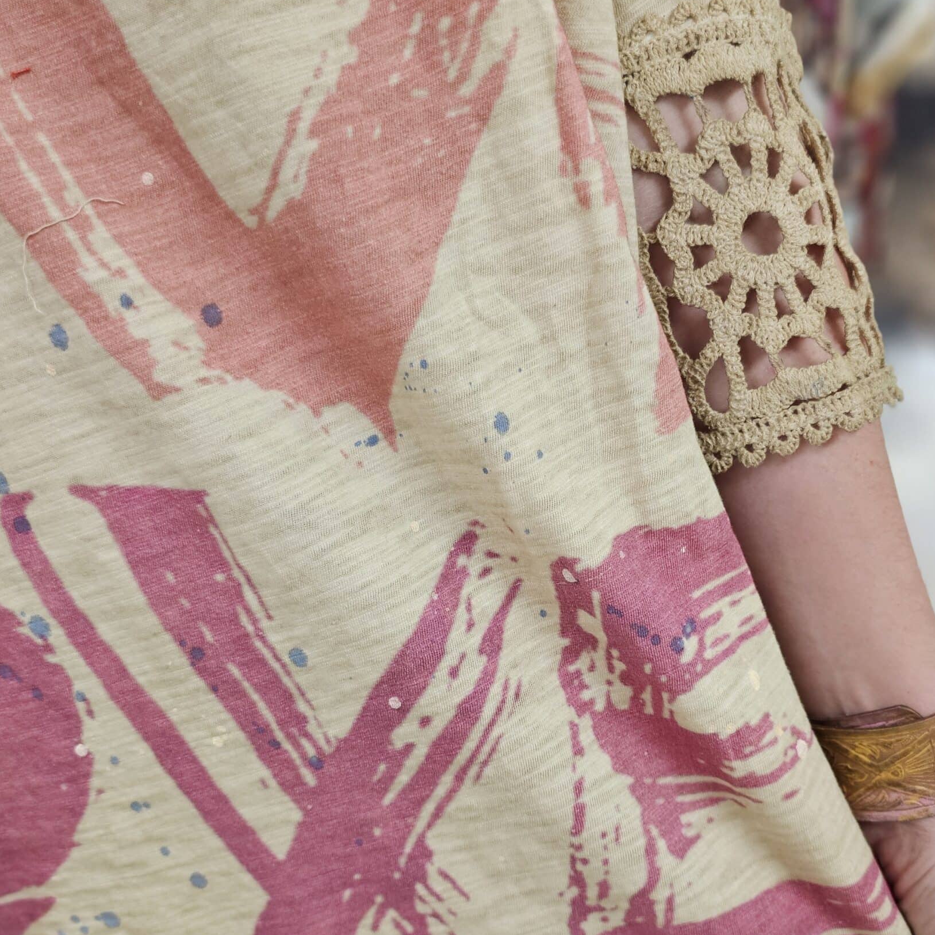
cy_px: 509
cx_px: 519
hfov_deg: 46.0
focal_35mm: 36
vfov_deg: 46.0
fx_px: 1100
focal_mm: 6.3
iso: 320
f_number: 1.7
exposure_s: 1/120
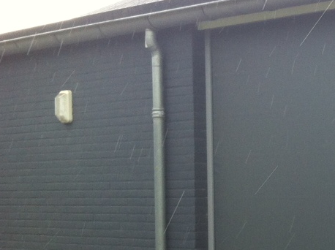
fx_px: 957
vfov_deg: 14.8
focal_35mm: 99
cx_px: 445
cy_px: 187
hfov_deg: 18.4
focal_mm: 3.85
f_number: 2.8
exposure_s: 1/160
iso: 80
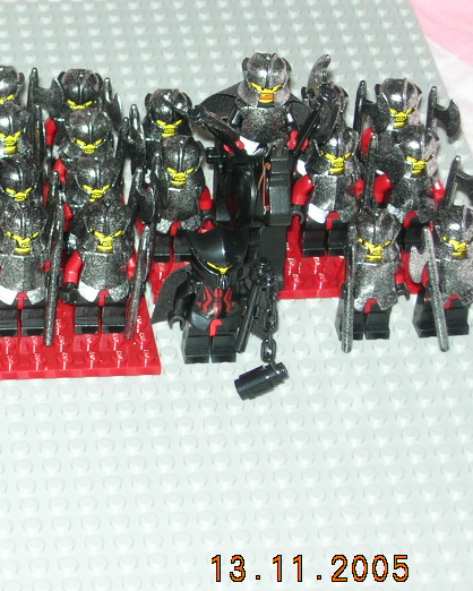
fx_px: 2746
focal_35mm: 157
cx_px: -78
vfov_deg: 12.3
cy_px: 225
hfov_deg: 9.7
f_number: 4
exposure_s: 1/60.1
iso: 64
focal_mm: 17
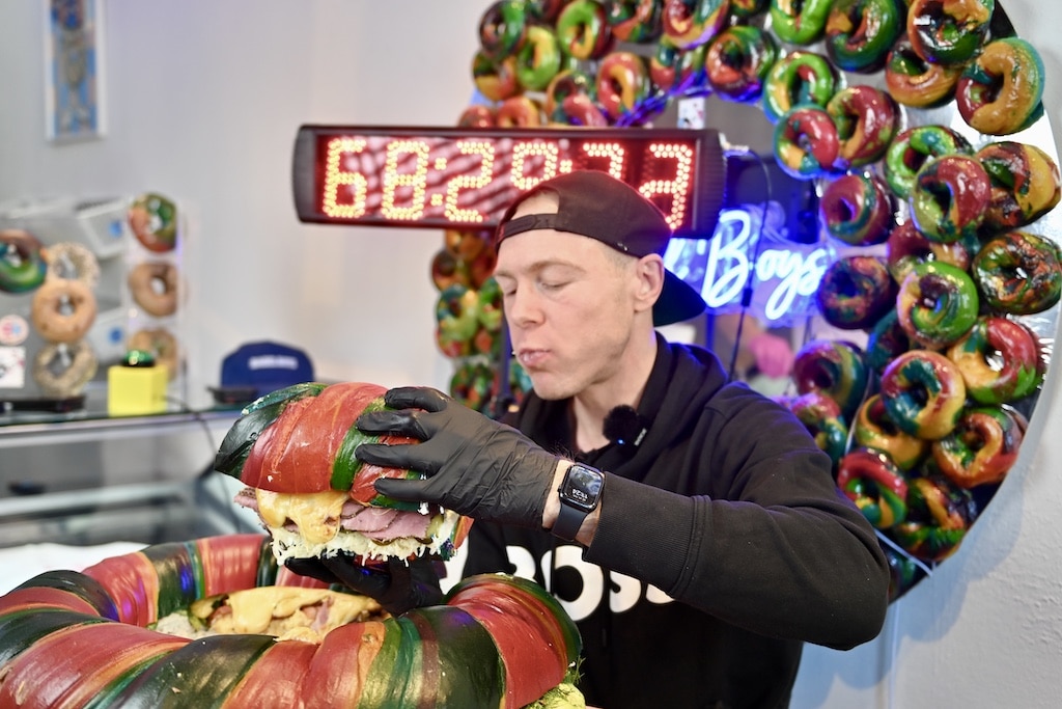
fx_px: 1033
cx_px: 531
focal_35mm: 35
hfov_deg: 54.4
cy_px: 354
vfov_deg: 37.9
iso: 250
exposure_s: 1/100
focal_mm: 35
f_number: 2.8
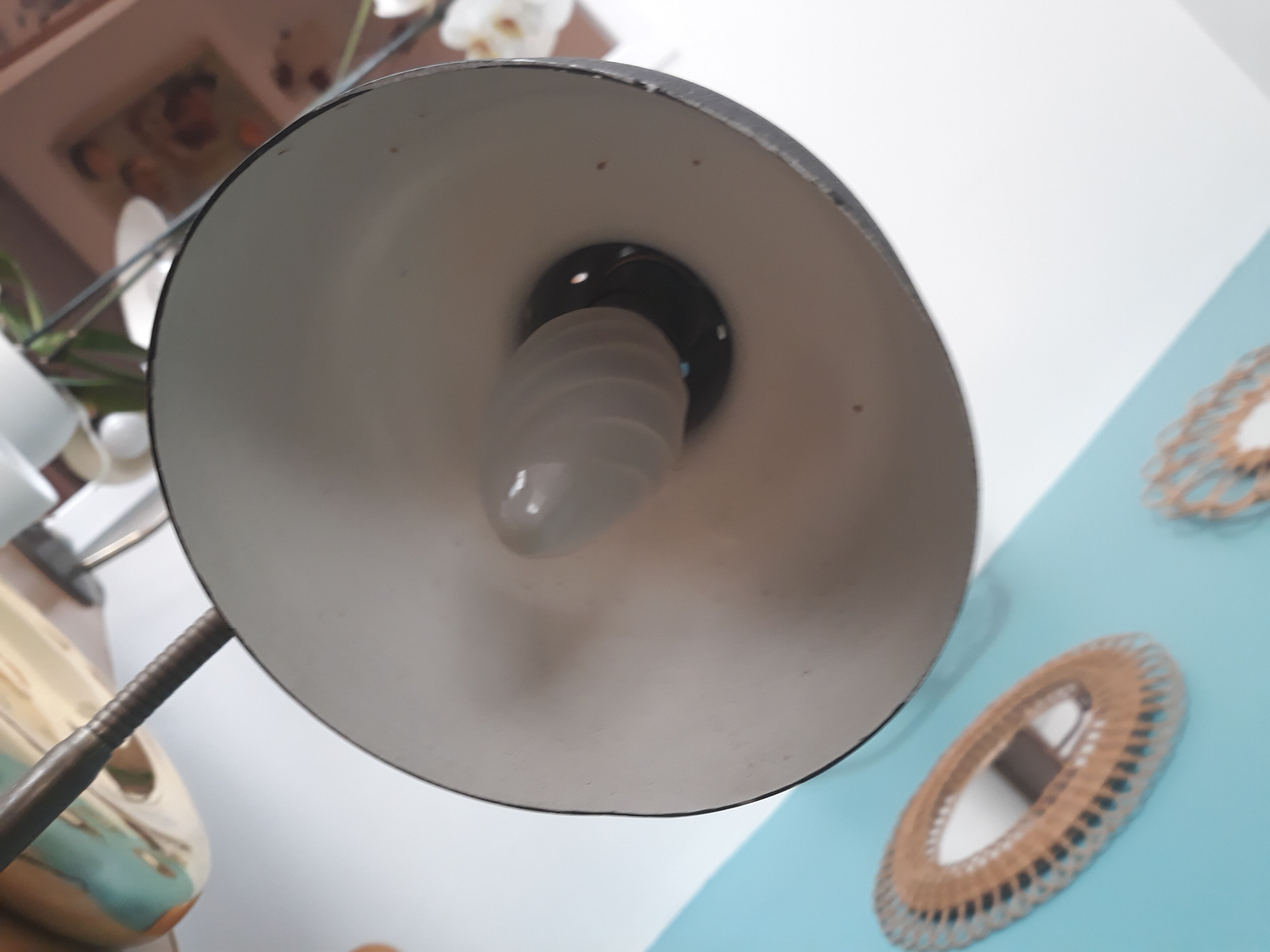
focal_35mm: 27
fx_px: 991
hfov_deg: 65.3
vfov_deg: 51.4
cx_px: 635
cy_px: 476
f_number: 1.7
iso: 100
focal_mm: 3.71
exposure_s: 1/50
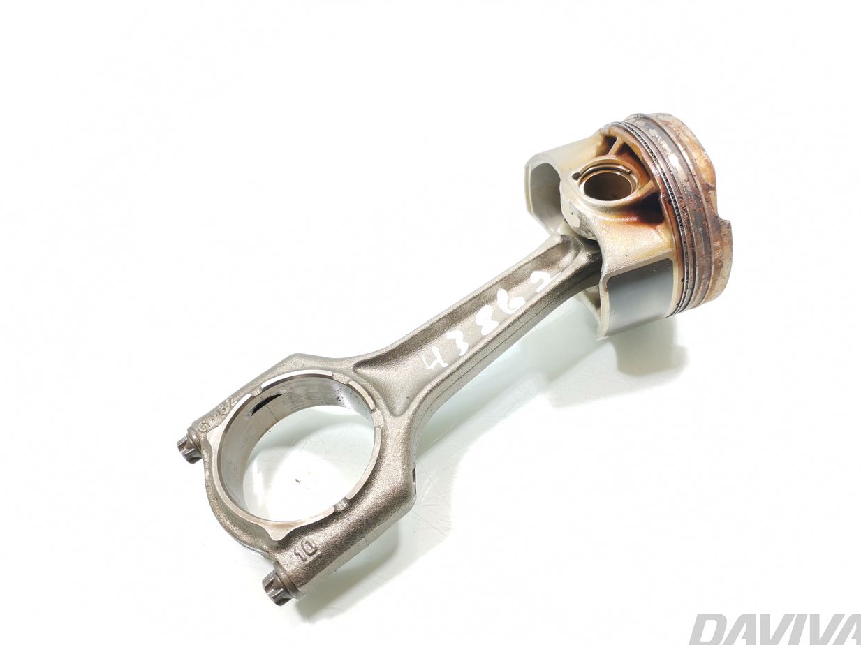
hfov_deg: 65.3
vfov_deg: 51.3
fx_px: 671
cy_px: 334
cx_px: 440
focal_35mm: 27
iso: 100
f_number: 1.8
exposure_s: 1/100
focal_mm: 4.75
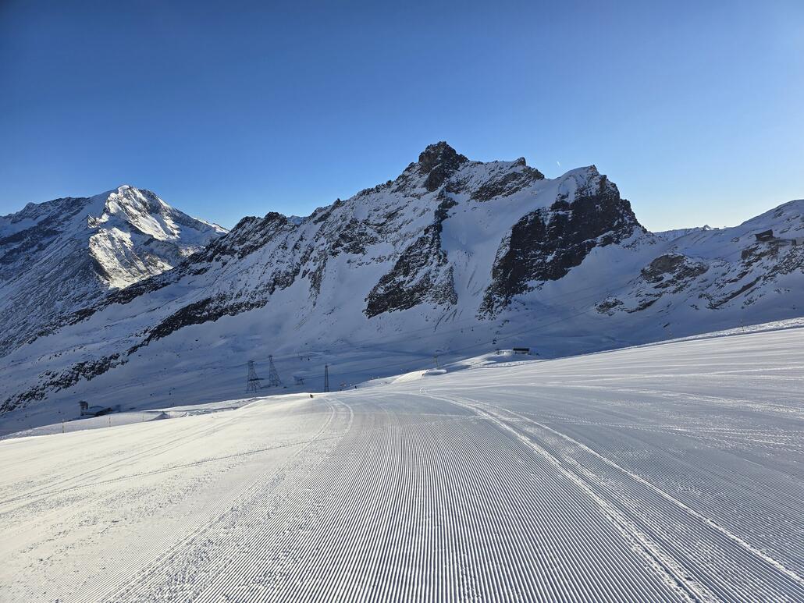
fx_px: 534
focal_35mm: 23
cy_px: 302
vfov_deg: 58.9
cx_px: 402
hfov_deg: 73.9
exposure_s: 1/1058
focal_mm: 6.3
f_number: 1.7
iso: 12
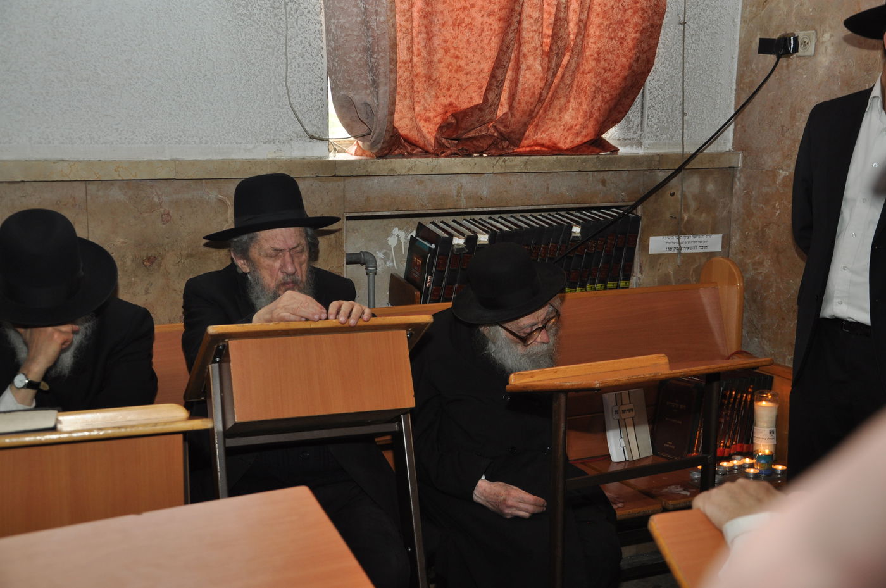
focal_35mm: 48
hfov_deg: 41.2
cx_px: 443
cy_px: 294
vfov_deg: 28.0
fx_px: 1180
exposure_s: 1/50
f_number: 4.5
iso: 400
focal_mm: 32
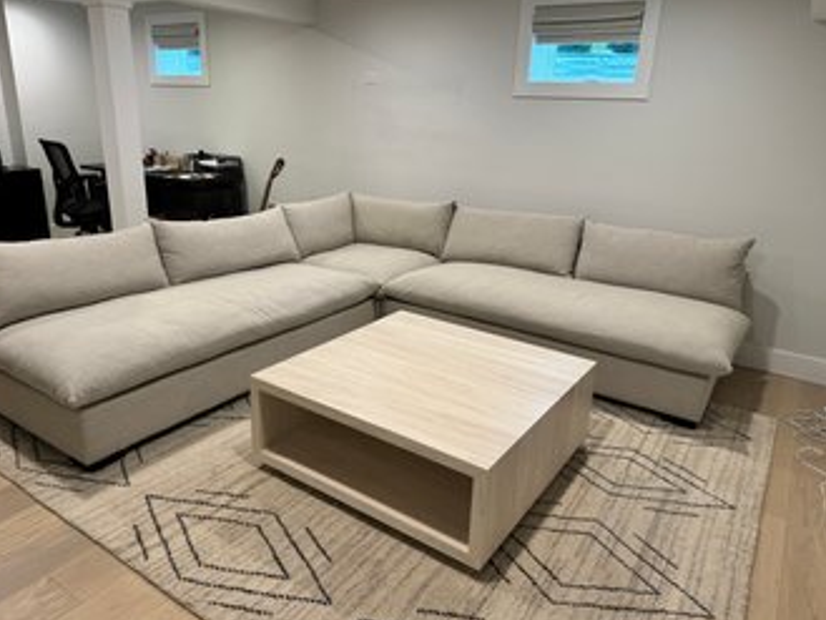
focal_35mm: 25
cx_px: 400
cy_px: 307
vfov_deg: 54.9
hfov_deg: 69.4
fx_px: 597
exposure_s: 1/60
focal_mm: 6.86
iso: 125
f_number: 1.78
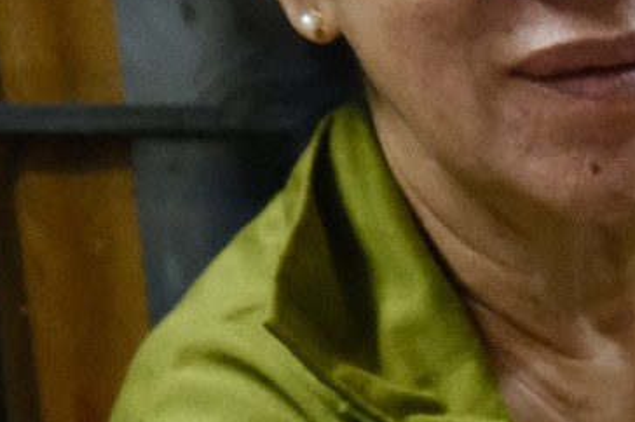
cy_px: 608
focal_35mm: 165
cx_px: 1298
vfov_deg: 8.2
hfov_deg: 11.2
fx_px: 2908
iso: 6400
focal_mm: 20.1
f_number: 3.6
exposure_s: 1/42
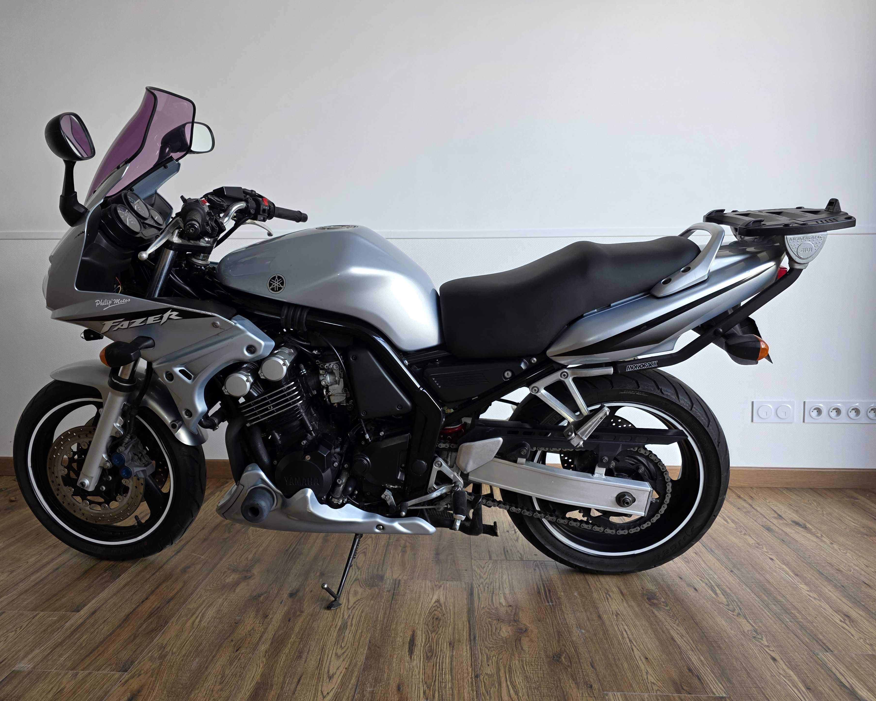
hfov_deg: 68.0
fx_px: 648
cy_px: 337
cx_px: 412
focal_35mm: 25
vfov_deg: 56.8
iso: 100
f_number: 1.7
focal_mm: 6.3
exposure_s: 1/180
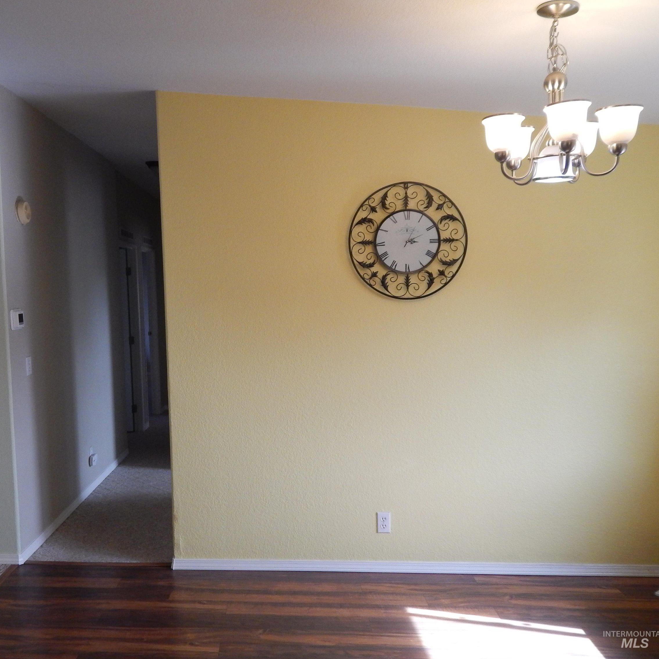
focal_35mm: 30
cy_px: 329
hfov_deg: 53.1
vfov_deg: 54.0
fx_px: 646
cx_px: 223
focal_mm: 4.5
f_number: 3.1
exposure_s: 1/125
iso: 400
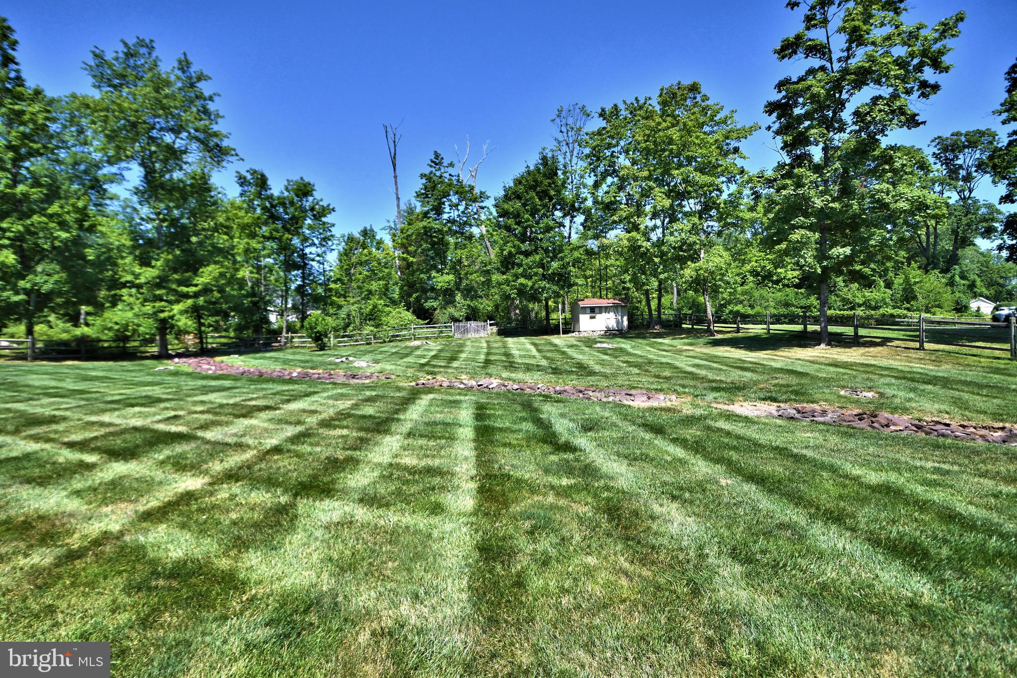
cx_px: 508
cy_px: 339
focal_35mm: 15
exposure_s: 1/4000
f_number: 4.5
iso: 500
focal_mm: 10.5
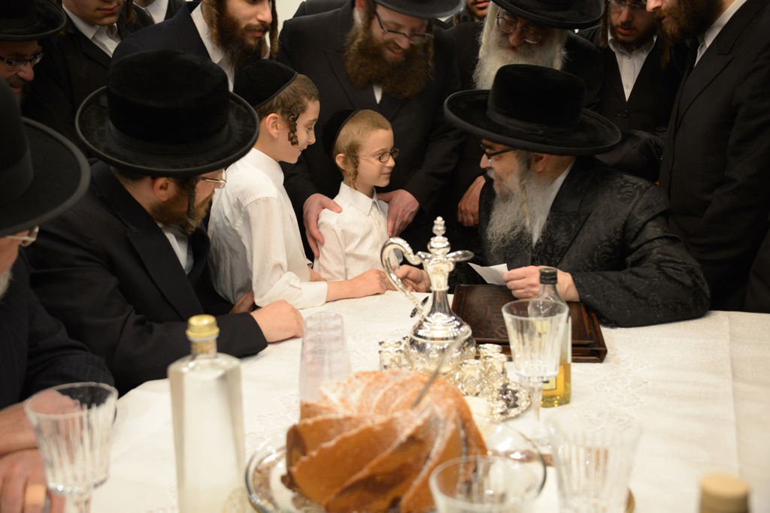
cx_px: 385
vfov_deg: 33.4
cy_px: 256
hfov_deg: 48.5
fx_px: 856
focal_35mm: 40
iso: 2000
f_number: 5.6
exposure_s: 1/40
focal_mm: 40
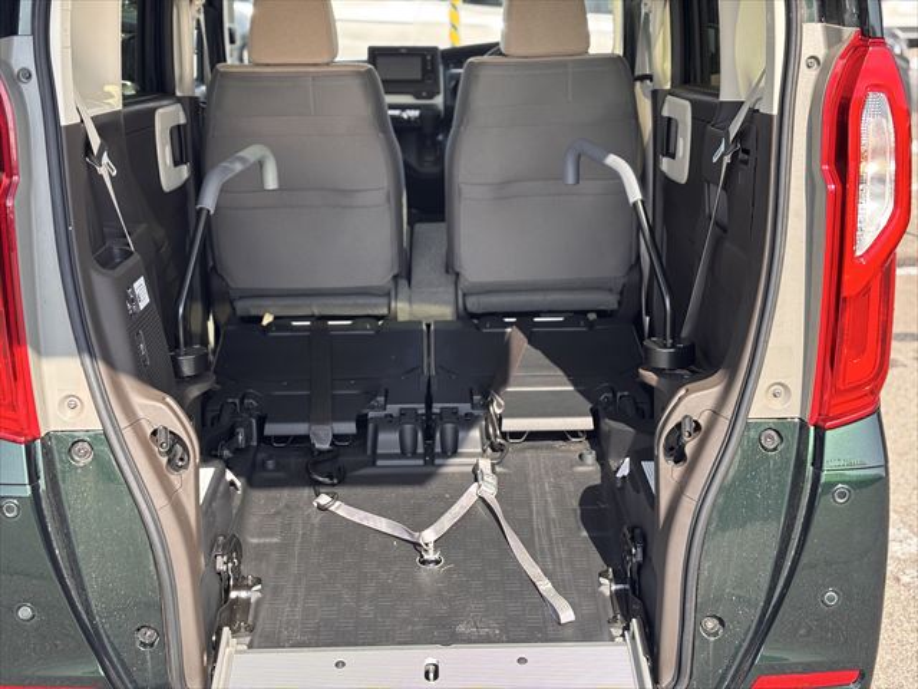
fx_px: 1379
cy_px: 344
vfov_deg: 28.0
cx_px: 459
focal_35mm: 52
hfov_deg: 36.8
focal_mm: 5.96
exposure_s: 1/380
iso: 32
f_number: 1.6
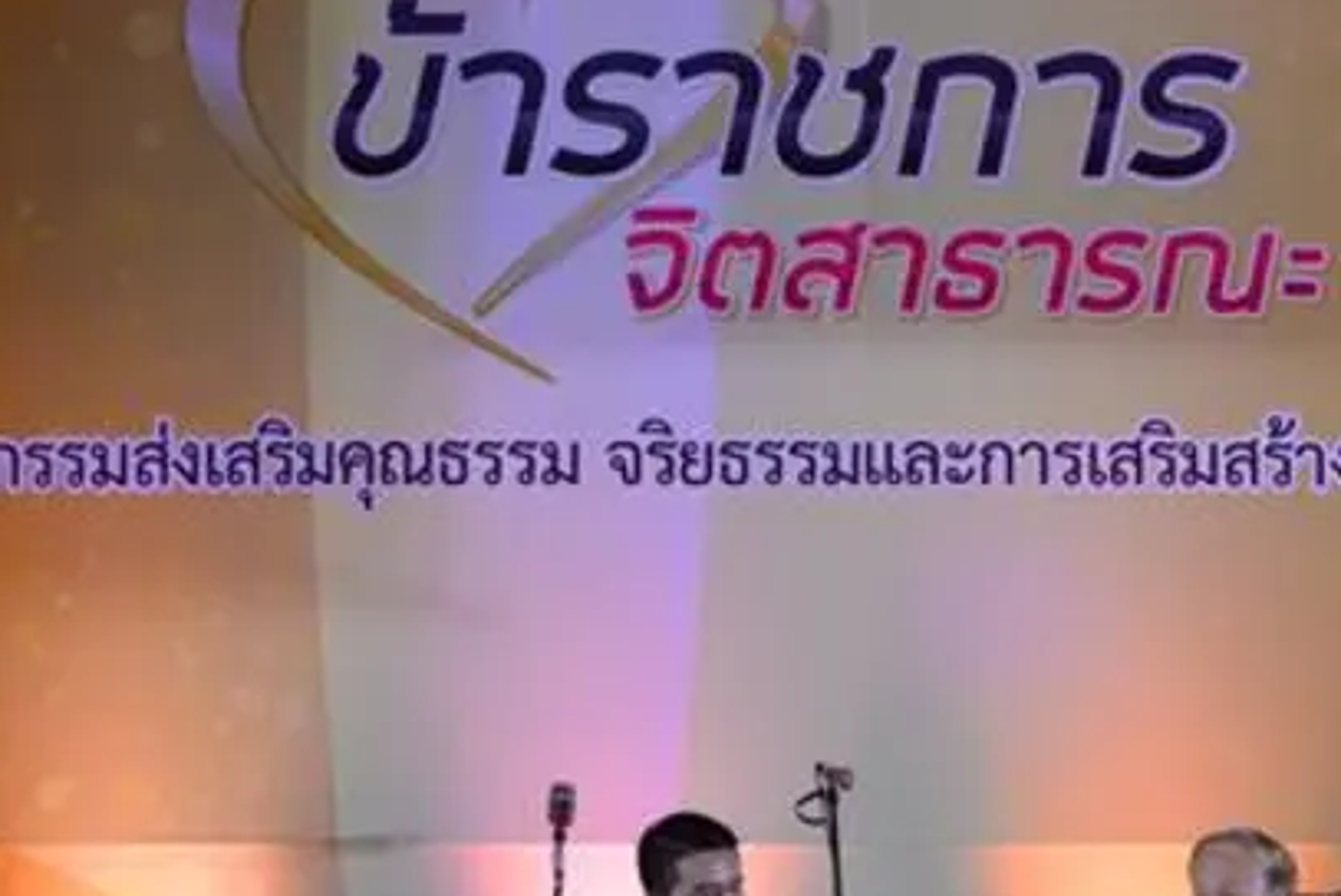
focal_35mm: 134
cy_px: 827
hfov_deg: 15.2
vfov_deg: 10.2
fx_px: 4995
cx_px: 1124
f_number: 5.6
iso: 2500
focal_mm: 70
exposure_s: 1/125
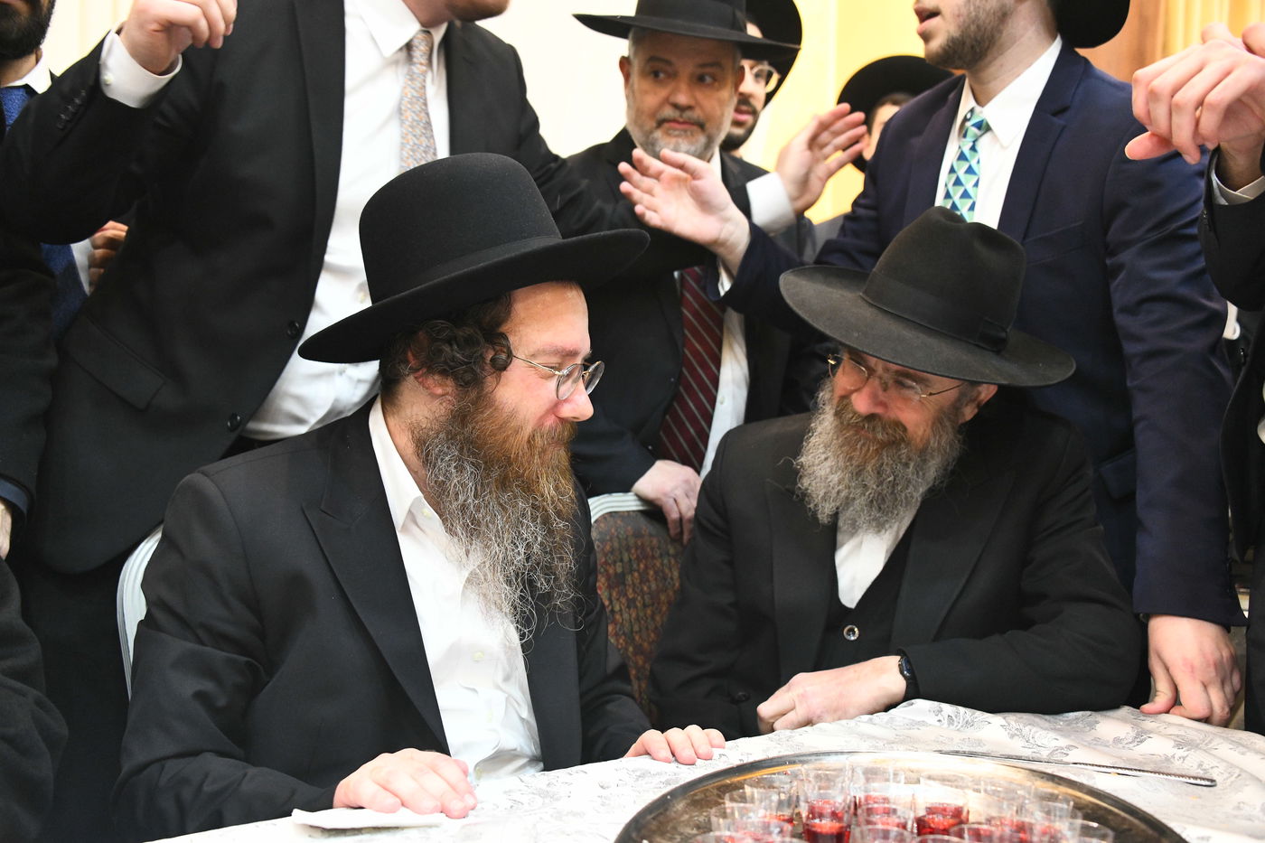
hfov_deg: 46.4
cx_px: 632
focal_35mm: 42
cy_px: 422
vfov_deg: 31.9
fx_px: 1476
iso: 5000
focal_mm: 42
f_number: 5
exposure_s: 1/100
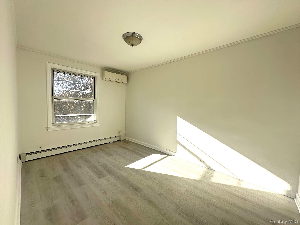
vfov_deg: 85.7
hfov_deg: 102.1
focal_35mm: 14
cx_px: 150
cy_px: 112
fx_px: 121
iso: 40
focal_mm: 2.22
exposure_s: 1/578
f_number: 2.2
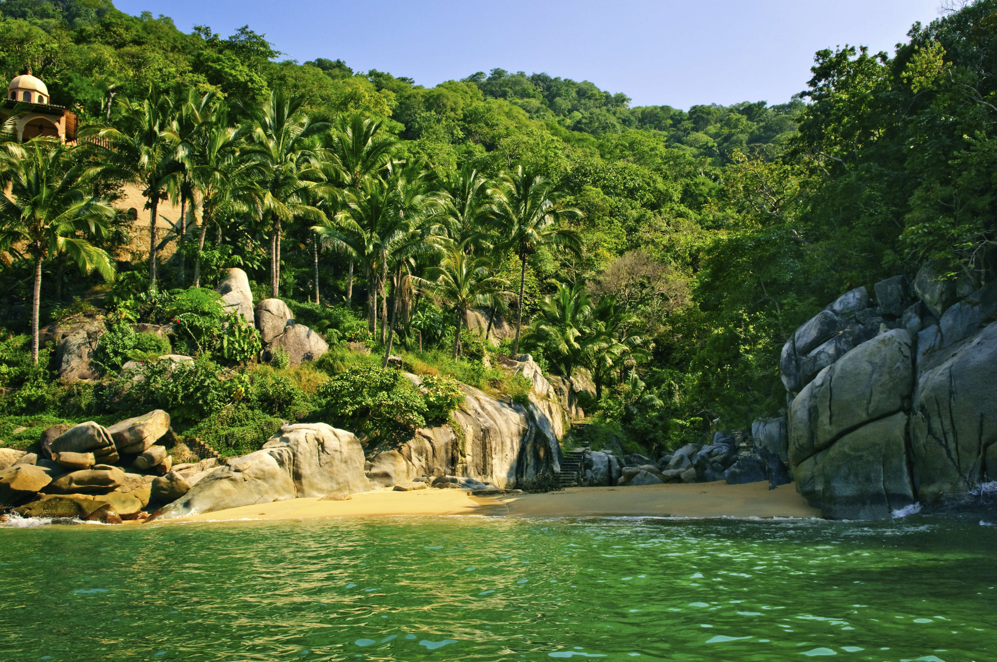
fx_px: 913
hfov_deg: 57.3
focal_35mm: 33
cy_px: 331
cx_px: 498
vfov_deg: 39.9
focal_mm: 22
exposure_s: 1/200
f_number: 9
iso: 200
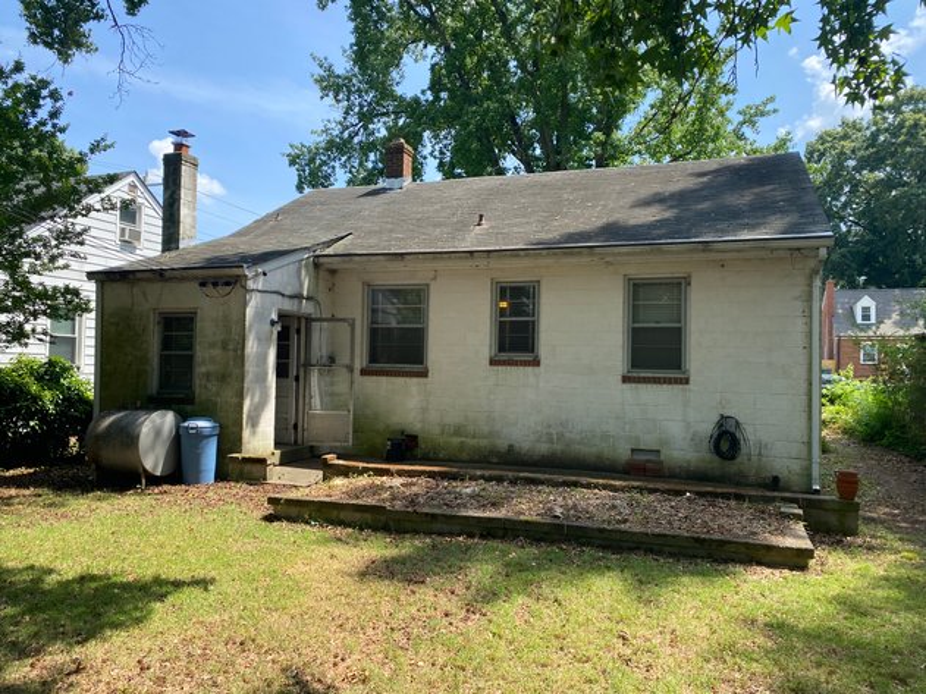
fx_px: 695
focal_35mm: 26
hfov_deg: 67.3
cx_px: 463
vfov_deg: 53.0
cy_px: 347
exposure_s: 1/949
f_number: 1.8
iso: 32
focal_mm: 4.25
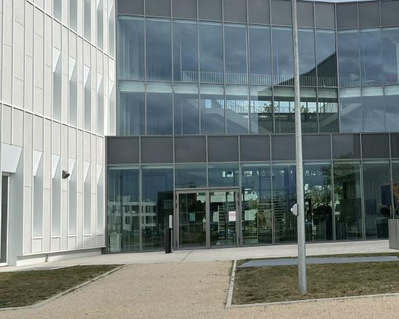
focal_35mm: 55
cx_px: 346
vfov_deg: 27.6
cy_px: 161
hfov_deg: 32.7
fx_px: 649
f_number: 1.6
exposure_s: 1/4651
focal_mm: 4.2
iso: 32
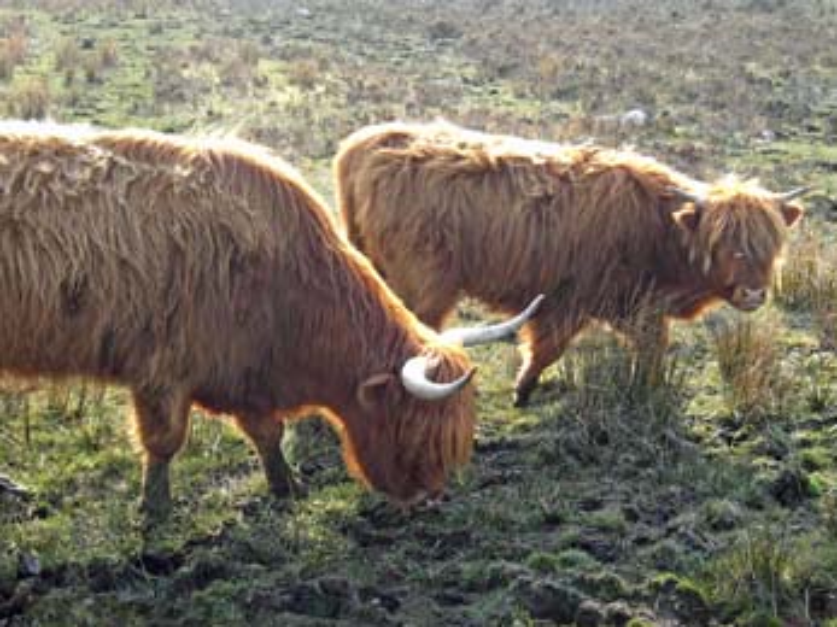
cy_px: 314
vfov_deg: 21.6
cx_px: 418
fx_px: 1644
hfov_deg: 28.6
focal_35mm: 68
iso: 50
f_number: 4
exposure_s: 1/59
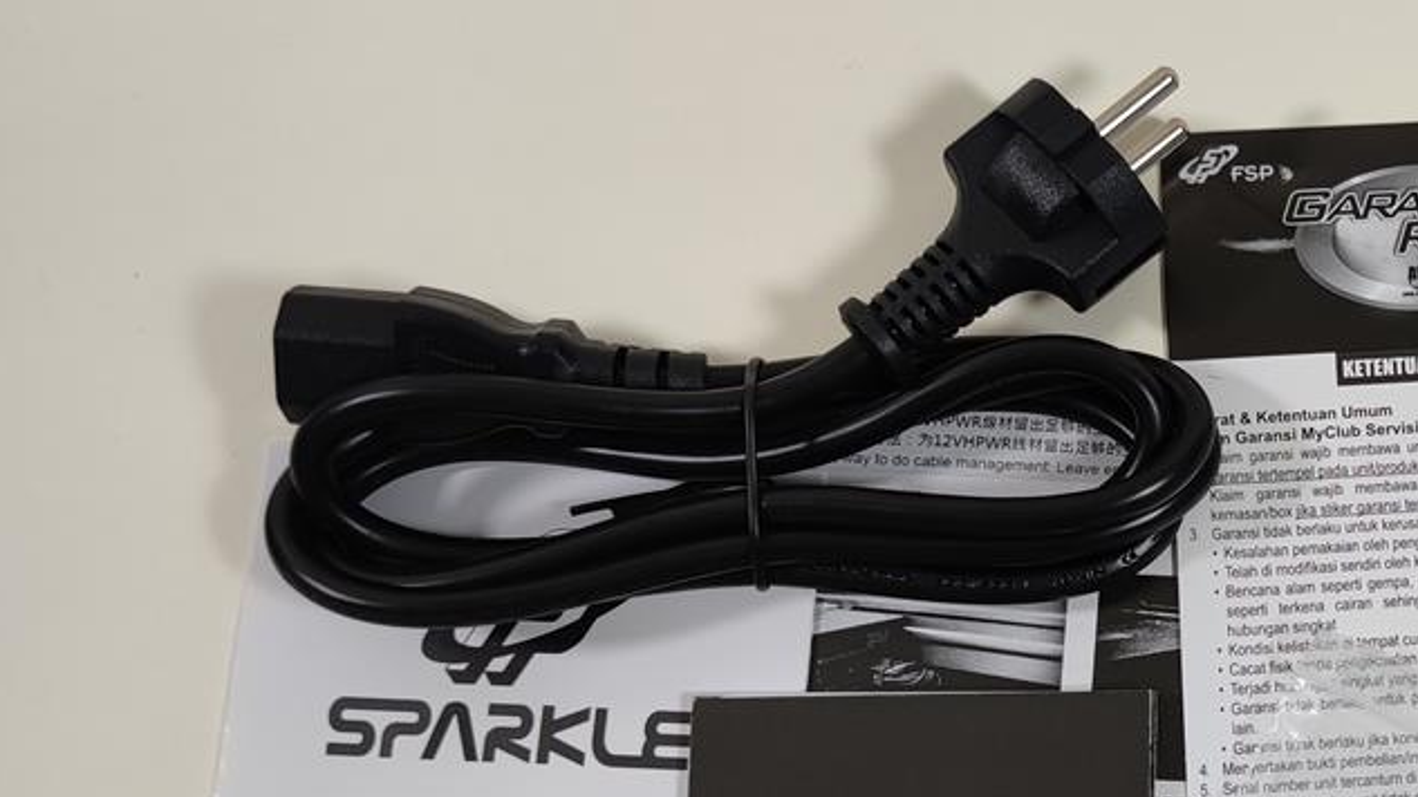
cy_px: 563
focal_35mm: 62
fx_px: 2331
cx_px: 1495
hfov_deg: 30.8
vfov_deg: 19.3
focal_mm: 6.78
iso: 60
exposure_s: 1/100
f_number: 1.85
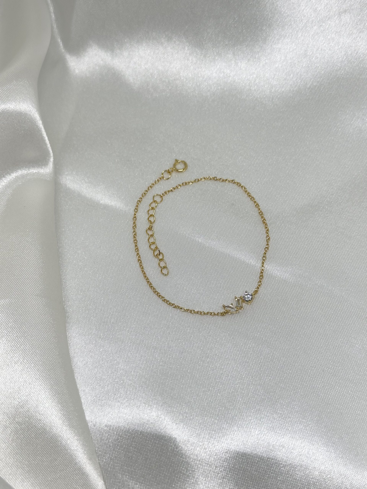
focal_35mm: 48
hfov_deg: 30.3
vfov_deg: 39.7
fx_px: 679
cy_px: 244
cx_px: 184
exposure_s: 1/791
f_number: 1.78
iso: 64
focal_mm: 6.86
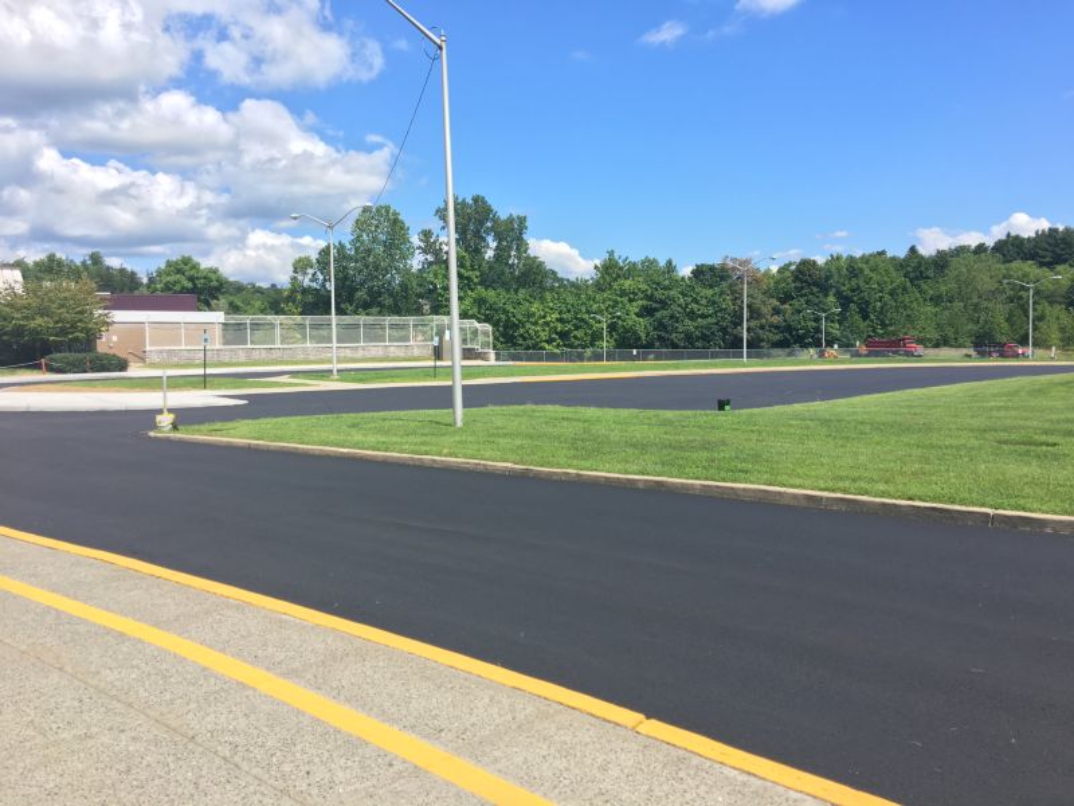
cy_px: 403
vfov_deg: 48.2
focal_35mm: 29
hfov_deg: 61.7
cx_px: 537
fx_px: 900
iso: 25
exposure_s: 1/874
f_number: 2.2
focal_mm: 4.15
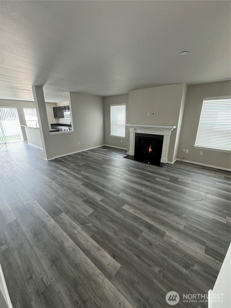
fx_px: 125
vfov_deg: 102.1
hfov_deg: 85.7
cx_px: 116
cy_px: 154
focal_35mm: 14
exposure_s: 1/120
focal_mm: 2.22
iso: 160
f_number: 2.2
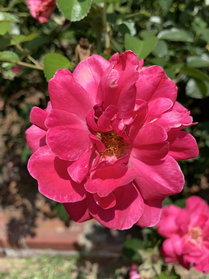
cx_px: 104
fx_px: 209
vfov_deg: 67.3
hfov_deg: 53.1
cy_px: 140
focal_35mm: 26
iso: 25
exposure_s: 1/1610
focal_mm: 4.25
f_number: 1.8
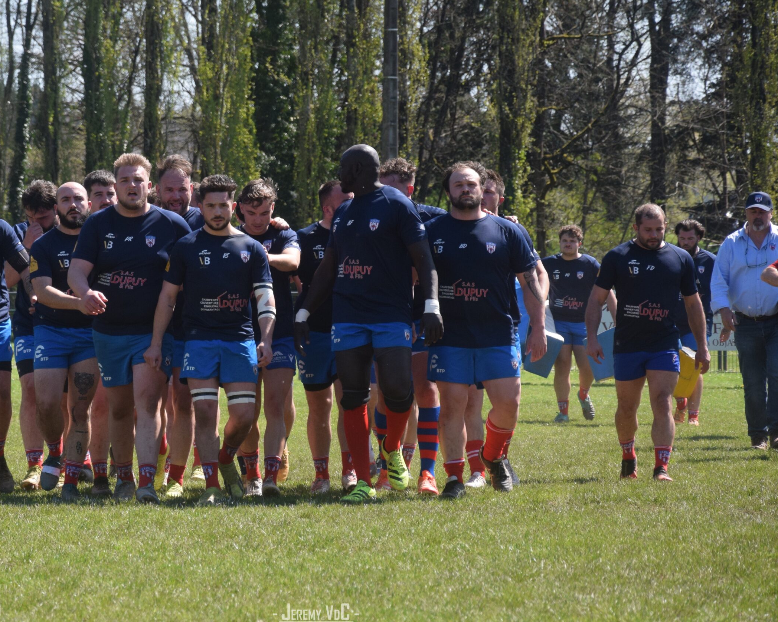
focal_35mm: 181
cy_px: 315
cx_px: 337
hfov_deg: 10.7
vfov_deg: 8.6
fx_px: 4158
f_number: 5.6
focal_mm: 105
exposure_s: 1/1000
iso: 560
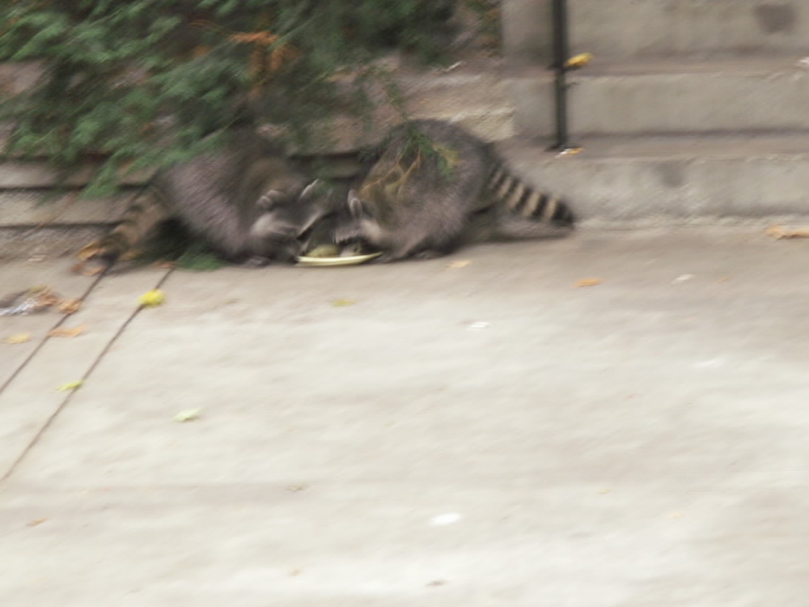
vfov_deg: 8.1
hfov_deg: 10.7
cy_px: 304
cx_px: 404
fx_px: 4300
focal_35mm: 184
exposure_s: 1/1.67
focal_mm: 30.13
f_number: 4
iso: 160
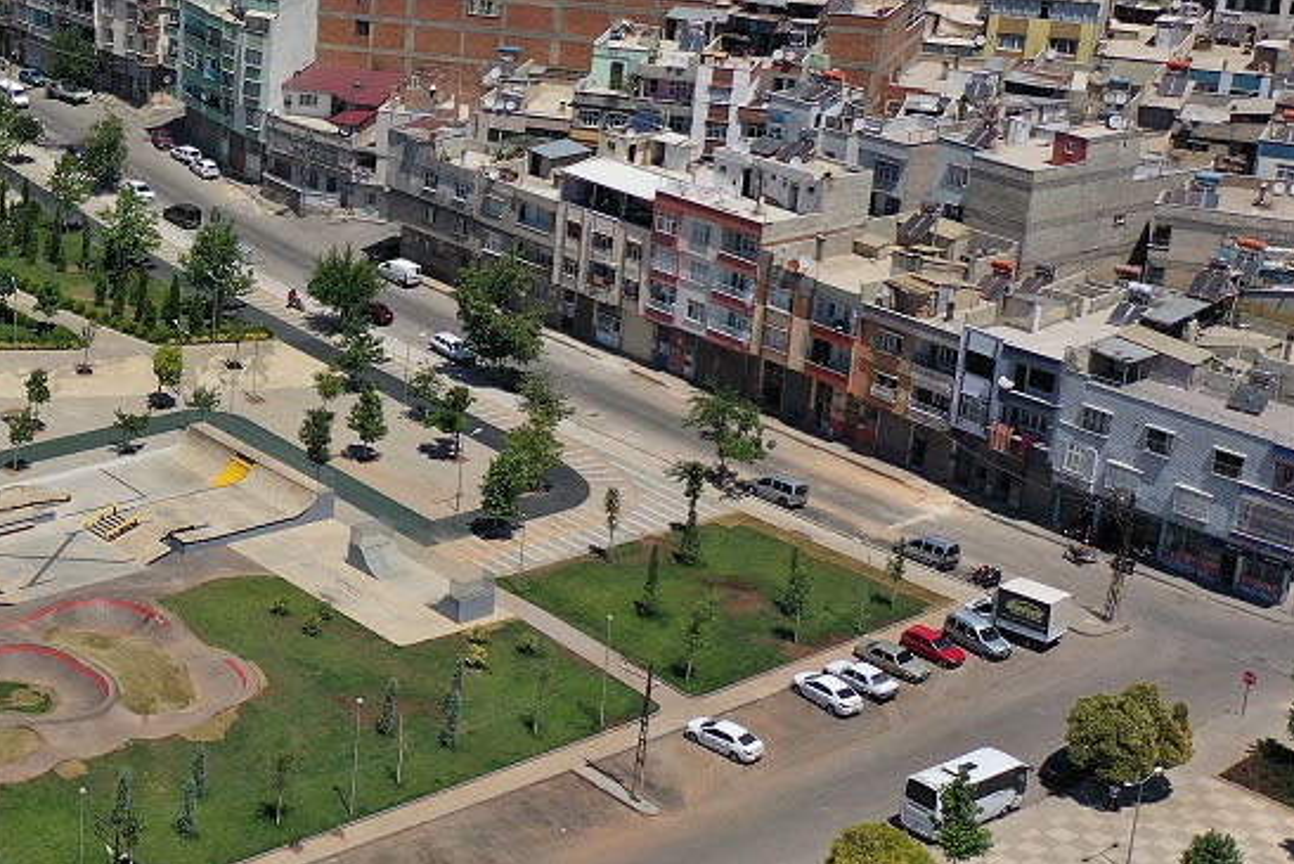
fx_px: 2517
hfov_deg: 26.3
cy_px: 317
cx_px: -180
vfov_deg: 19.4
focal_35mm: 70
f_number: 3.2
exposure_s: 1/40
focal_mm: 10.26
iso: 100
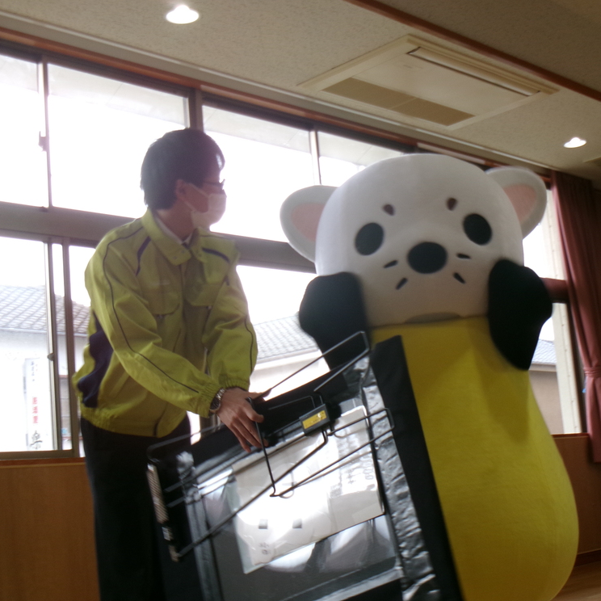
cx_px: 359
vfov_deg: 27.3
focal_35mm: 63
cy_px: 302
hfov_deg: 27.2
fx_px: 1237
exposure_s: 1/38
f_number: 4.9
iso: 100
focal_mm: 9.5
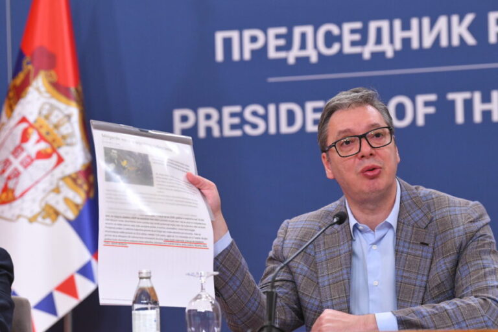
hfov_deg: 11.8
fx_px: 2407
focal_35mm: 174
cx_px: 249
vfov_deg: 7.9
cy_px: 166
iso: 3200
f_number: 4
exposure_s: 1/400
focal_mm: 145
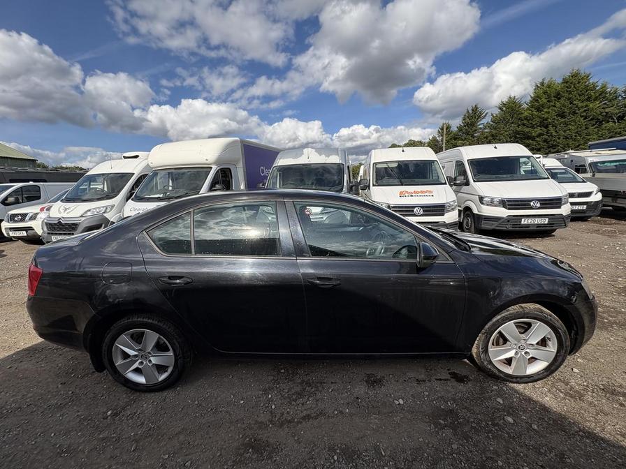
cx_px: 313
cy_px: 234
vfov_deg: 85.7
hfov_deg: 102.1
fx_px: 253
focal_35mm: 14
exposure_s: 1/1748
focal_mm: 2.22
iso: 40
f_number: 2.2
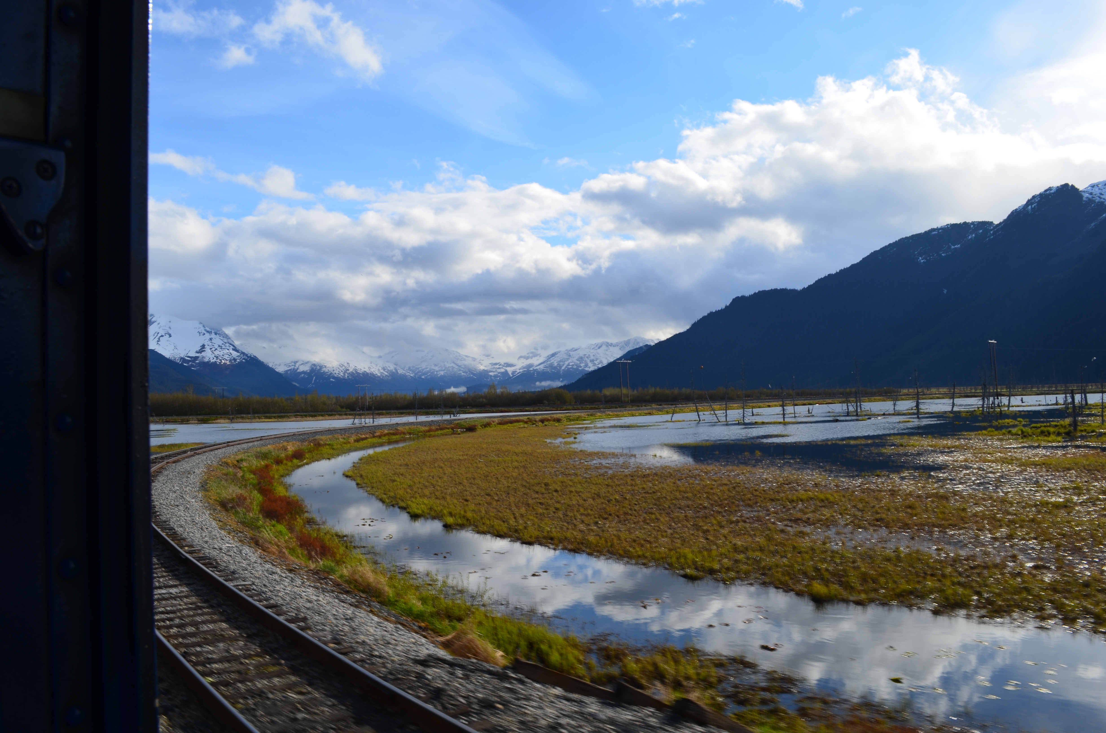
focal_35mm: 27
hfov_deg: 67.5
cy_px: 366
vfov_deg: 47.7
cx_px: 553
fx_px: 828
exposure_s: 1/160
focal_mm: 18
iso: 100
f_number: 11
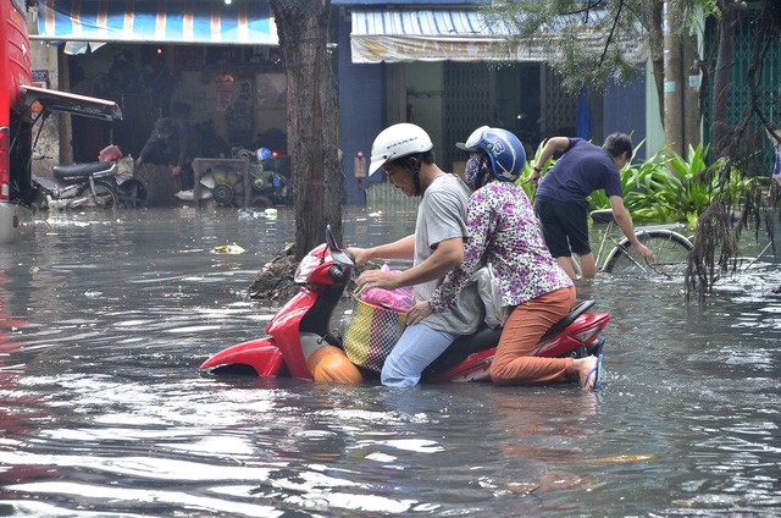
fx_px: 2014
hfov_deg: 22.0
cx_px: 390
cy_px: 259
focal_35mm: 93
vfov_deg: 14.6
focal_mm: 62
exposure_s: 1/60
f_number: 5.3
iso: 400
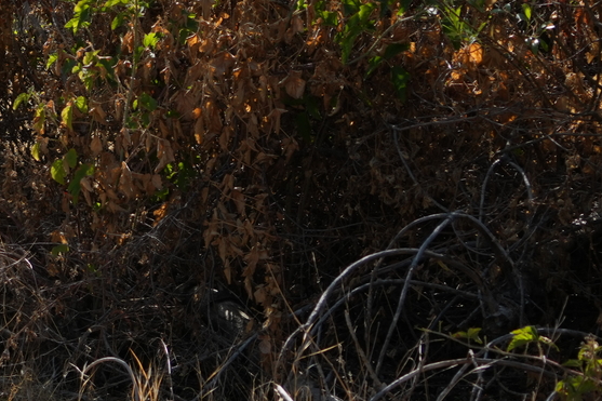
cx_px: -519
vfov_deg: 7.1
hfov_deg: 10.0
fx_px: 3243
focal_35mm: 194
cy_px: 235
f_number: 4.5
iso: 200
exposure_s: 1/800
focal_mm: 50
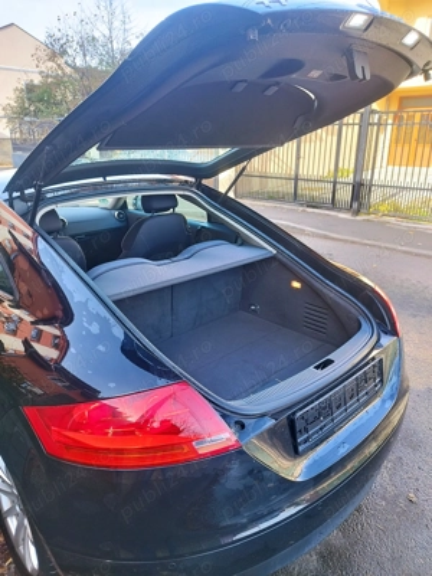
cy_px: 288
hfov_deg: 56.8
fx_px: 399
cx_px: 216
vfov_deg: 71.6
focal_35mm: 24
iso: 70
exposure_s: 1/50
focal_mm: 5.89
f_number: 1.89
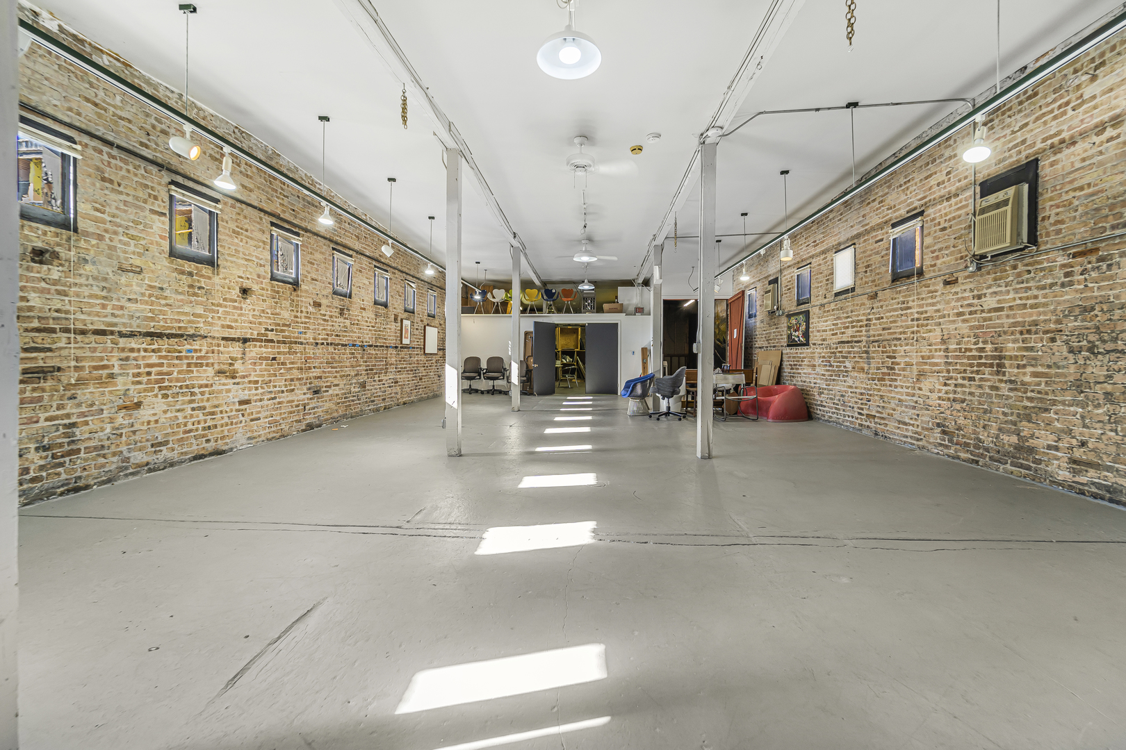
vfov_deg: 81.2
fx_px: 438
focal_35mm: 14
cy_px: 375
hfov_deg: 104.3
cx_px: 563
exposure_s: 1/15
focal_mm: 14
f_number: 9
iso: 320
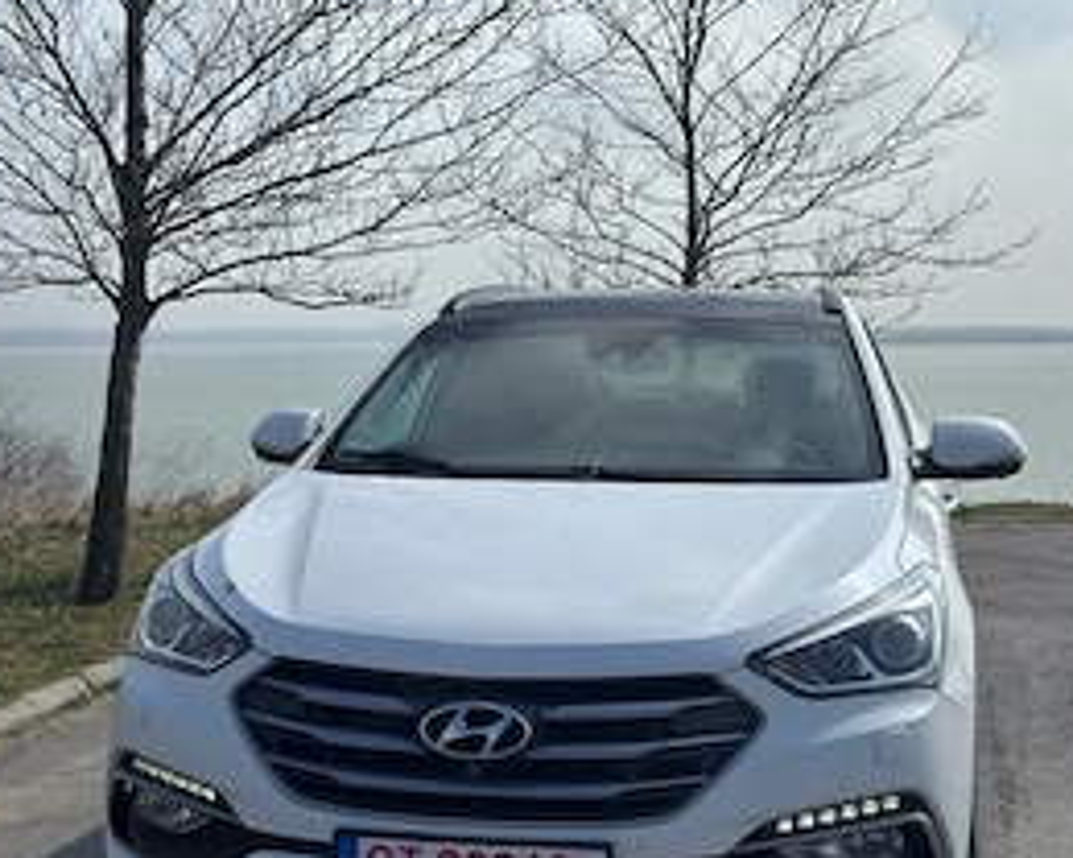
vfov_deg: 26.7
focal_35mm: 57
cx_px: 561
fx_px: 1810
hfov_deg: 33.0
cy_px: 375
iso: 100
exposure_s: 1/15385
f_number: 1.78
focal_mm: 6.76
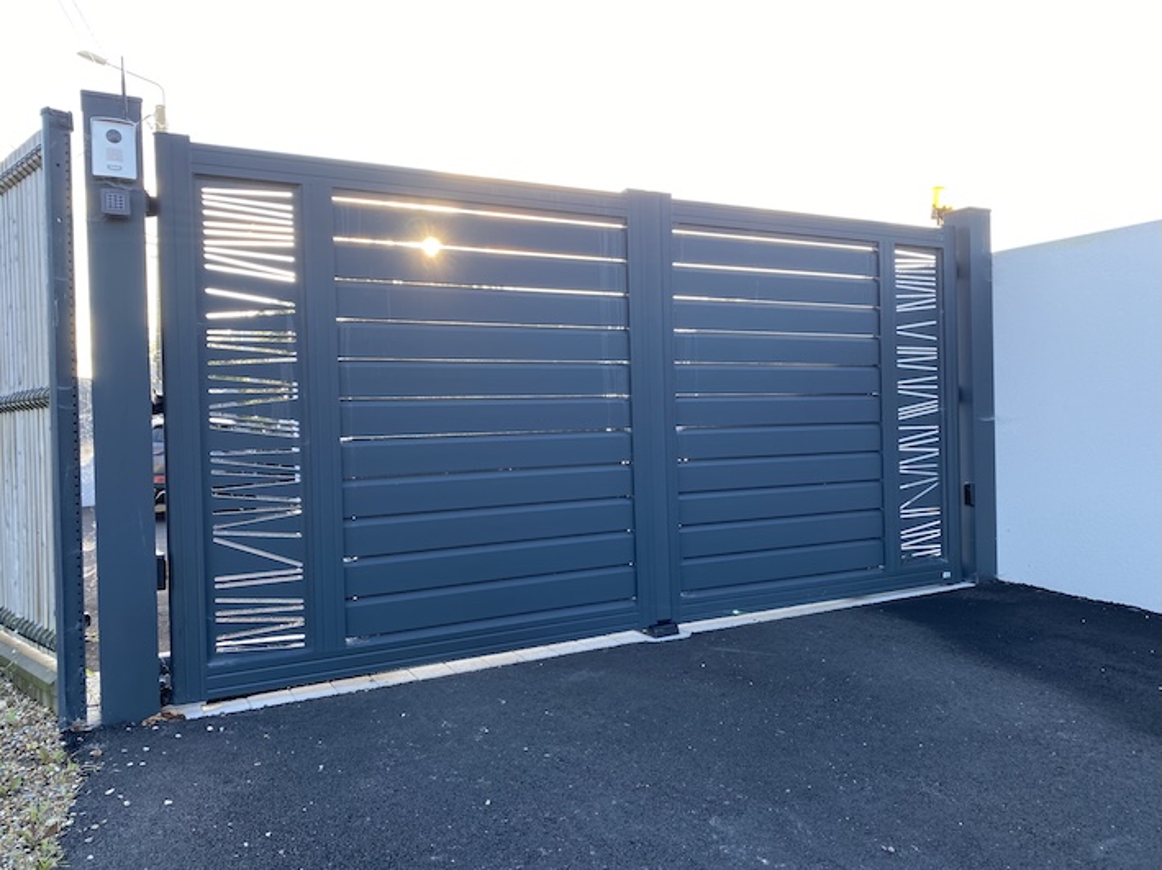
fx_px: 872
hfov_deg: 67.3
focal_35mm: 26
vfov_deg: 53.0
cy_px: 435
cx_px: 581
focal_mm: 4.25
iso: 32
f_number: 1.8
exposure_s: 1/136
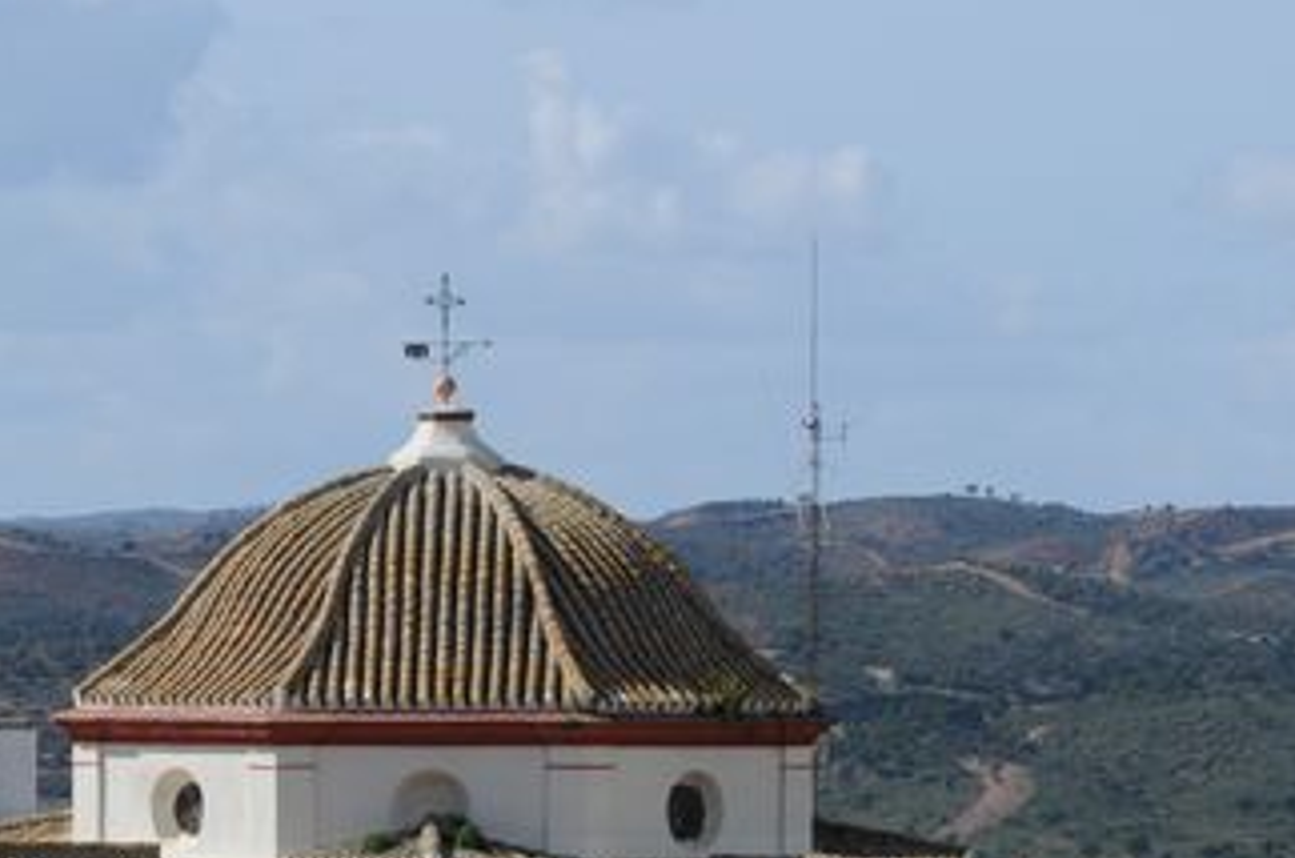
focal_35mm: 320
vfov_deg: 4.3
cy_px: 824
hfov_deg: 6.4
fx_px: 11488
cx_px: -16
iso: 200
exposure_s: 1/500
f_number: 11
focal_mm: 86
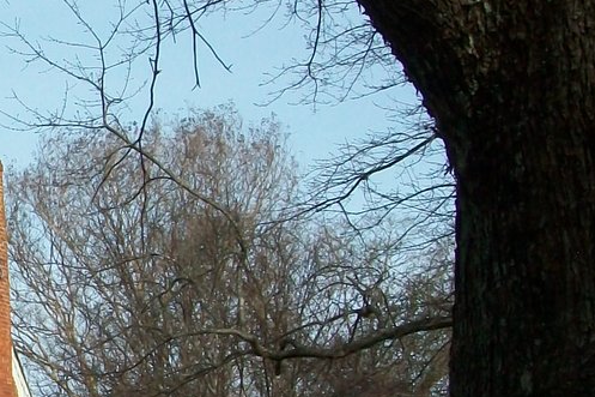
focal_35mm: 133
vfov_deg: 10.3
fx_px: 2197
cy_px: 268
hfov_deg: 14.5
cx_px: -272
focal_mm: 7.1
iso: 80
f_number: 6.3
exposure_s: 1/320
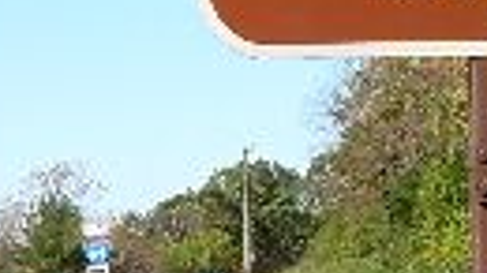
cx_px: 244
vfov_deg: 5.9
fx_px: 2633
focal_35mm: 204
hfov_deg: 10.6
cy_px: 7
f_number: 4.6
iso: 50
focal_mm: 6.3
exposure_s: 1/273
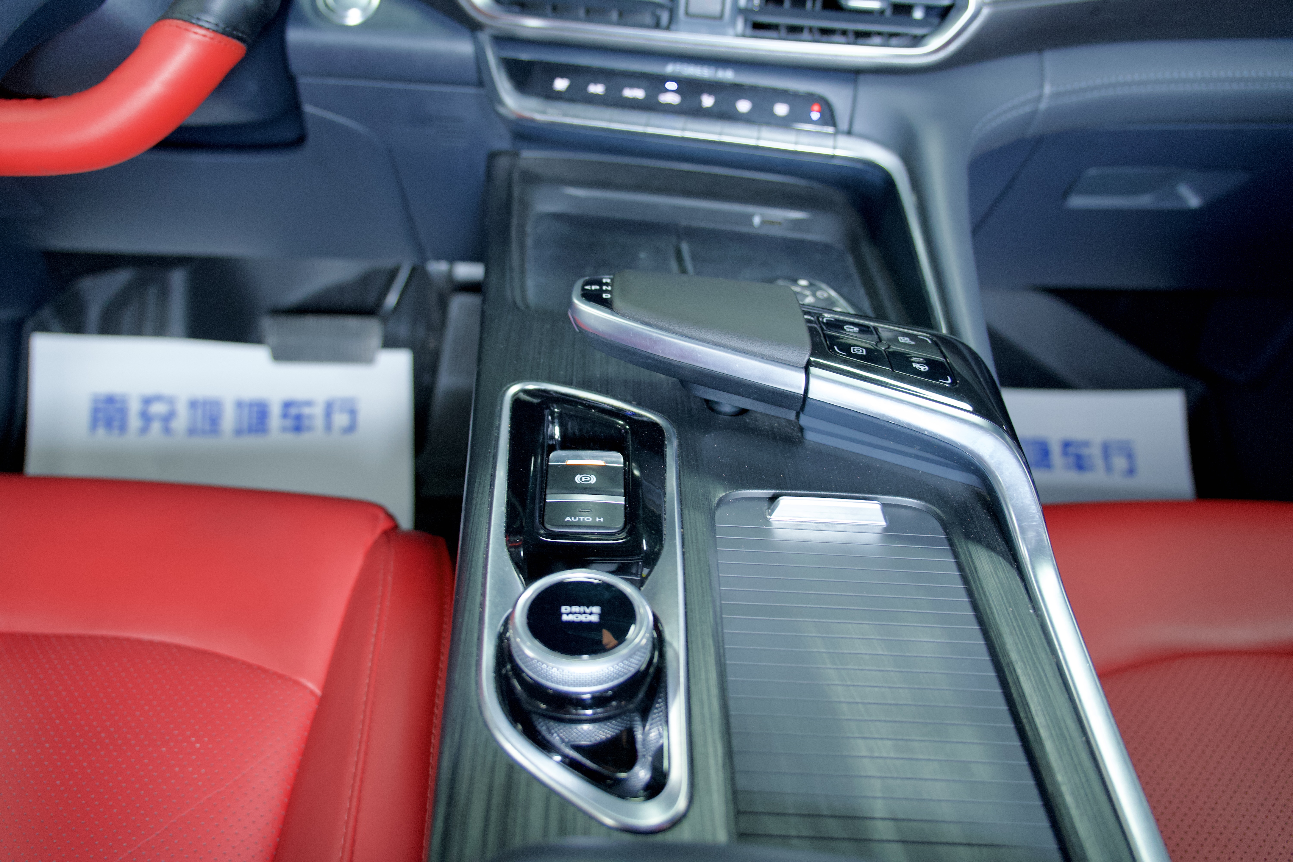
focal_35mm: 27
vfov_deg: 47.9
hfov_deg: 67.4
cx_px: 646
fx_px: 970
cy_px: 431
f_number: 2.8
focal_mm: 18
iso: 800
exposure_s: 1/100
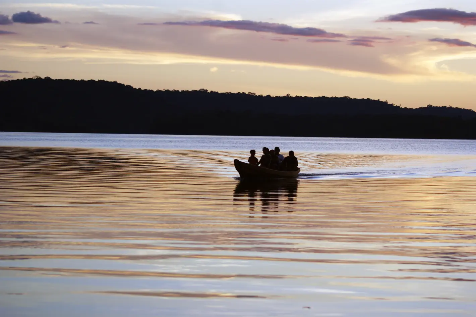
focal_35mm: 128
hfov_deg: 16.1
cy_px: 158
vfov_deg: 10.7
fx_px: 1685
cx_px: 238
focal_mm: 85
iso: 125
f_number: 4.5
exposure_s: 1/160
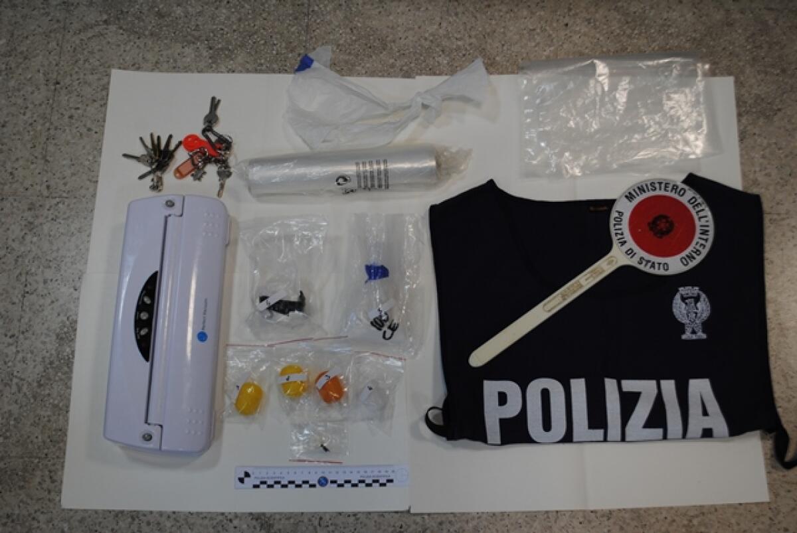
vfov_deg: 28.1
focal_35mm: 48
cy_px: 266
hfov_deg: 41.1
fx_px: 1064
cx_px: 398
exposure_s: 1/30
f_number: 4.8
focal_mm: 32
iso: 220
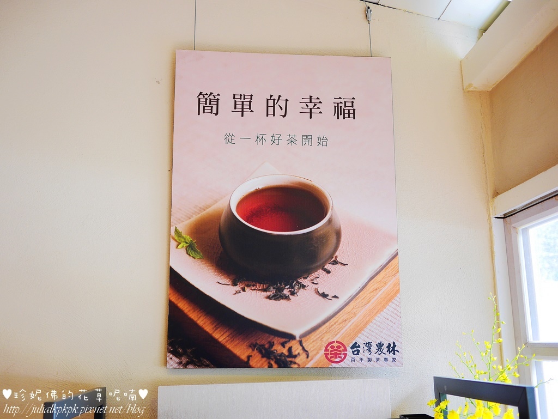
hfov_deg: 46.8
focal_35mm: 40
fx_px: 645
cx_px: 279
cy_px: 210
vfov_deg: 36.0
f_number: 2
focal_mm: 20
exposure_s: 1/160
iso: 200
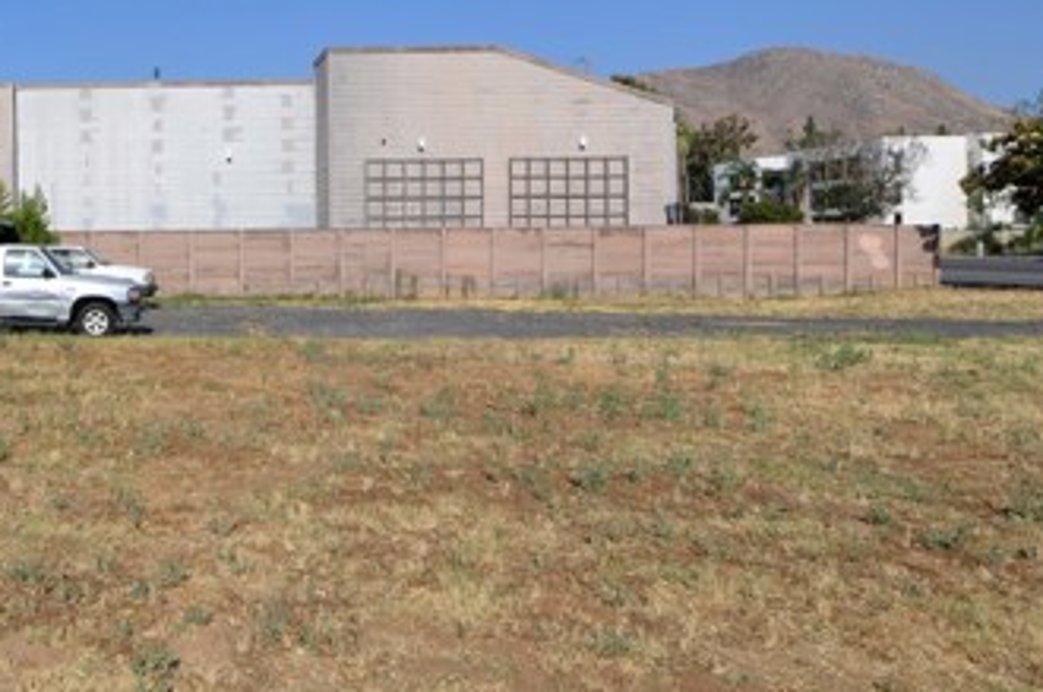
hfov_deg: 51.1
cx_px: 79
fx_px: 925
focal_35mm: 32
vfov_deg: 40.9
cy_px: 281
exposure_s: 1/320
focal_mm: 11
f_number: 9
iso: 100
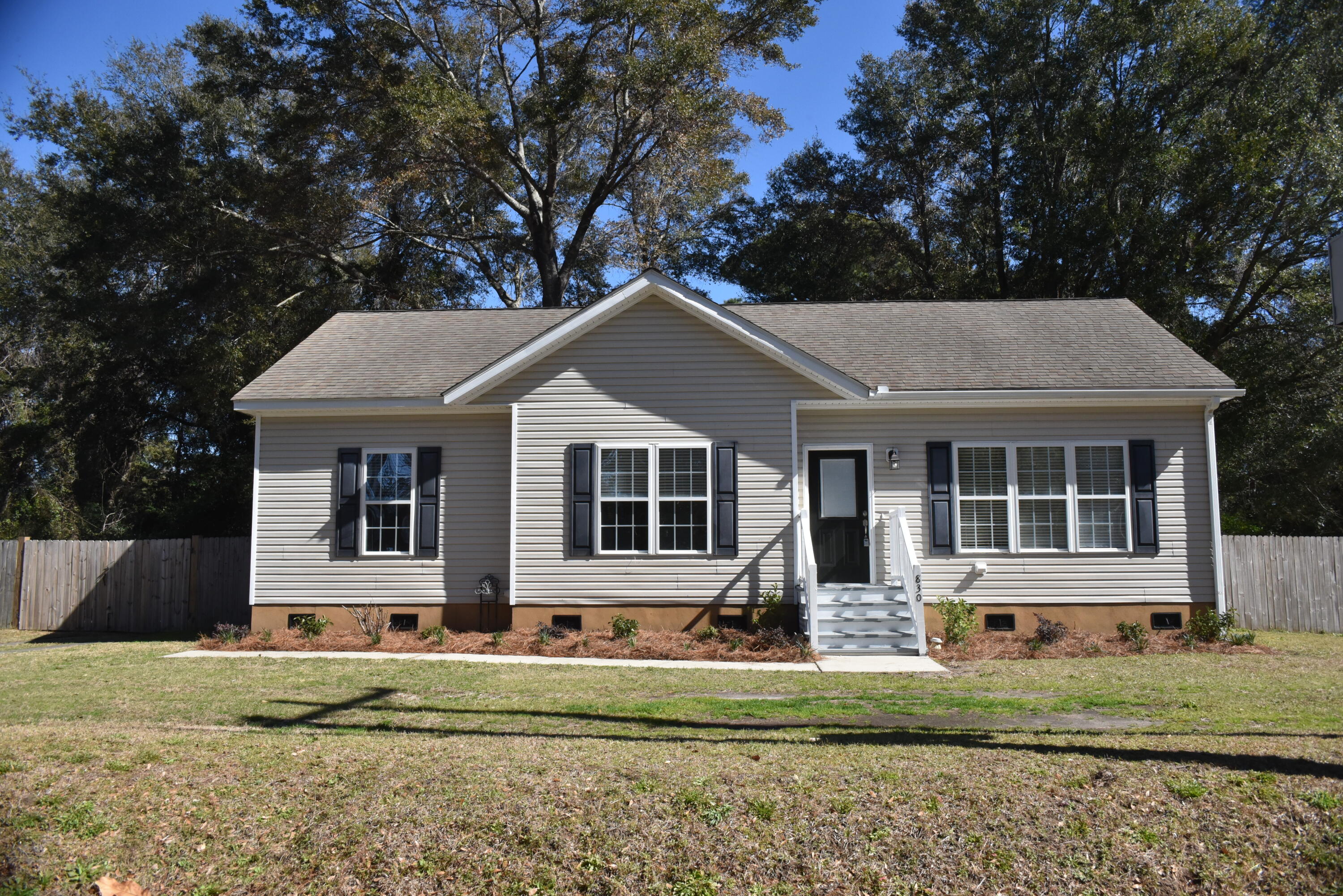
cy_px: 448
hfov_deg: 65.5
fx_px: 1045
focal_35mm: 28
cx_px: 672
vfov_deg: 46.4
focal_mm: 28
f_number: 16
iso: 2000
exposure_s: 1/1250
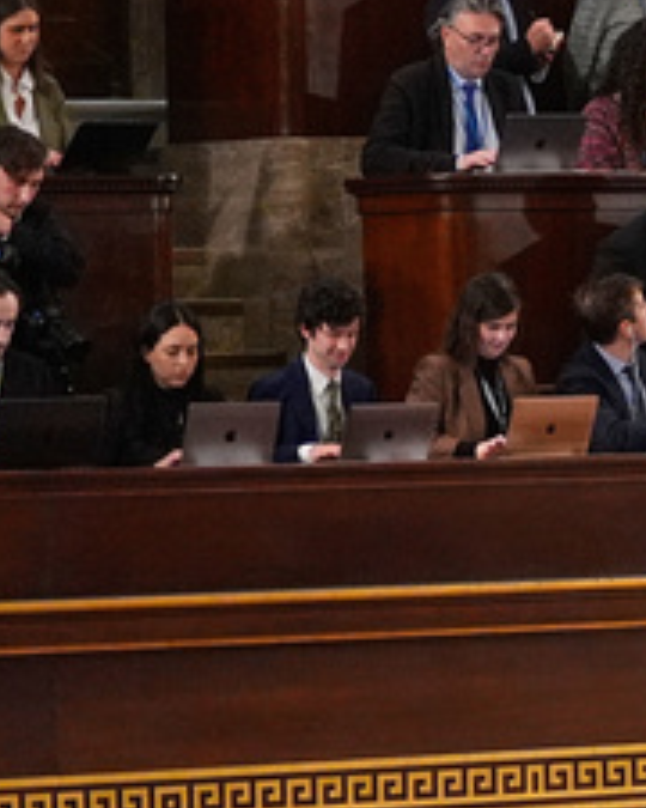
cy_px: 515
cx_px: 1561
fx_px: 7146
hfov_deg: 5.0
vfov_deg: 6.5
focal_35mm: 299
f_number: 2.8
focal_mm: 70
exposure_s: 1/500
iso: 3200
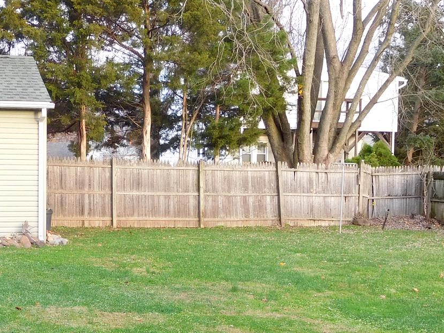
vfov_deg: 23.6
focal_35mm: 62
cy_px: 187
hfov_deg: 30.8
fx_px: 795
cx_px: 119
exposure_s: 1/40
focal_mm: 4.5
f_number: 3.4
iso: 125
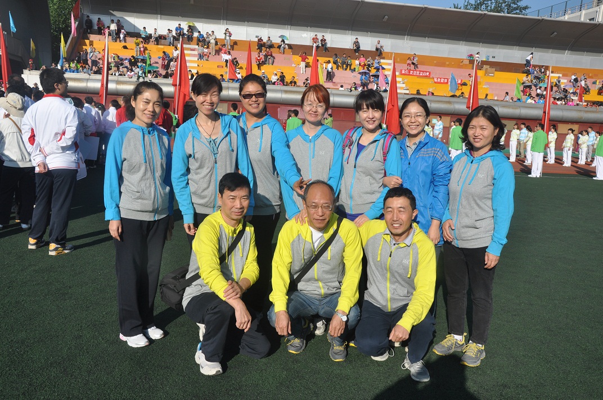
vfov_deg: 39.9
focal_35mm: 33
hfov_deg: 57.3
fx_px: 552
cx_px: 302
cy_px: 200
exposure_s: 1/400
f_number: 10
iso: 200
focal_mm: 22
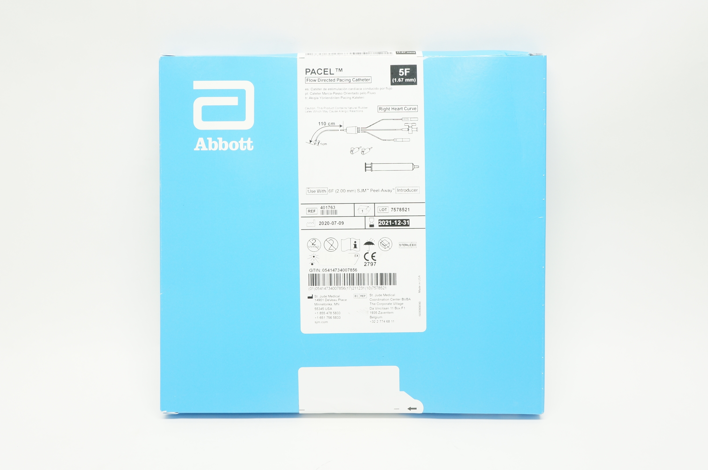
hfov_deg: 48.0
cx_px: 354
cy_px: 235
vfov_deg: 32.9
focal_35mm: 40
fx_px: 796
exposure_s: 1/30
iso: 400
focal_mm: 27
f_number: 7.1
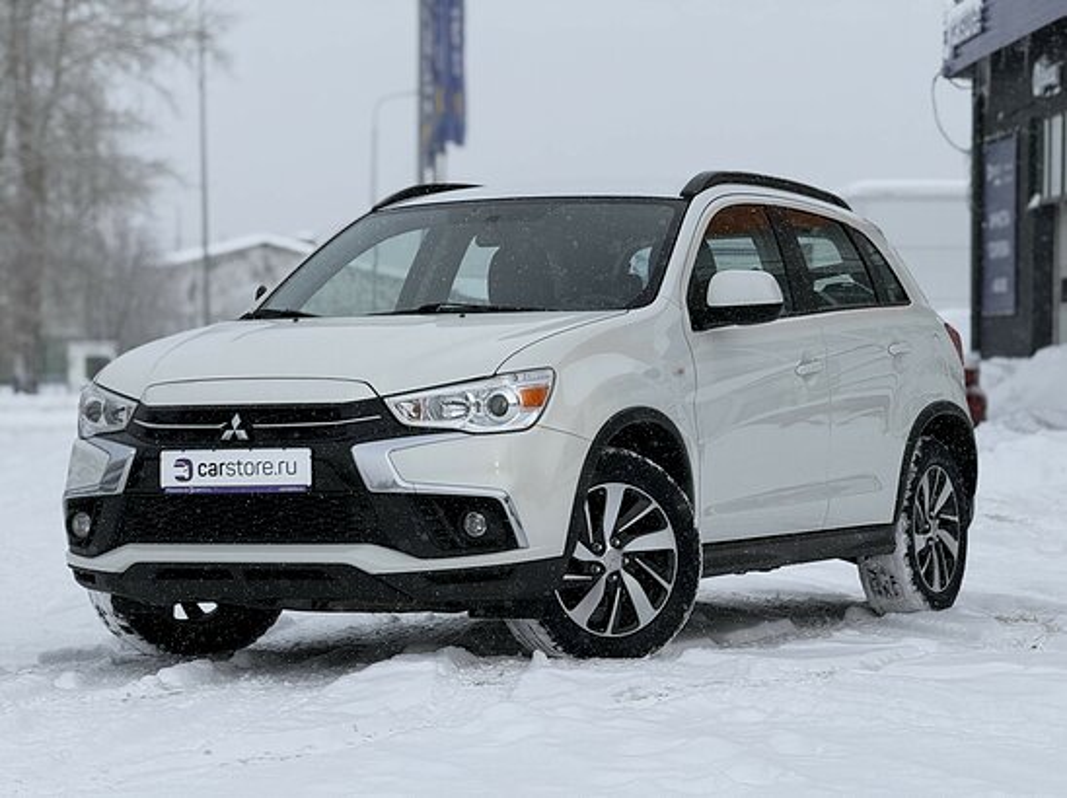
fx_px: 3696
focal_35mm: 120
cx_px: 534
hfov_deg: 16.4
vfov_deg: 12.3
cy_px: 399
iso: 50
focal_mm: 15.66
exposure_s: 1/1248
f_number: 2.8
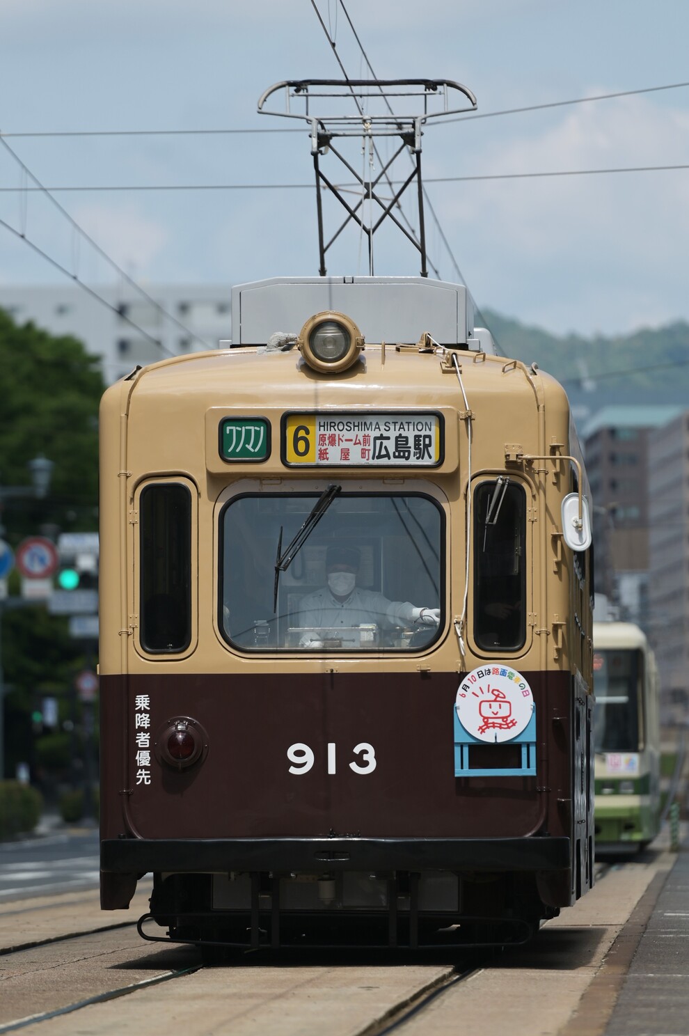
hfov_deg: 6.9
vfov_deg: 10.3
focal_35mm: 200
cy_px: 518
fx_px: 5749
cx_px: 344
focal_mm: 200
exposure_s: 1/1600
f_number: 2.8
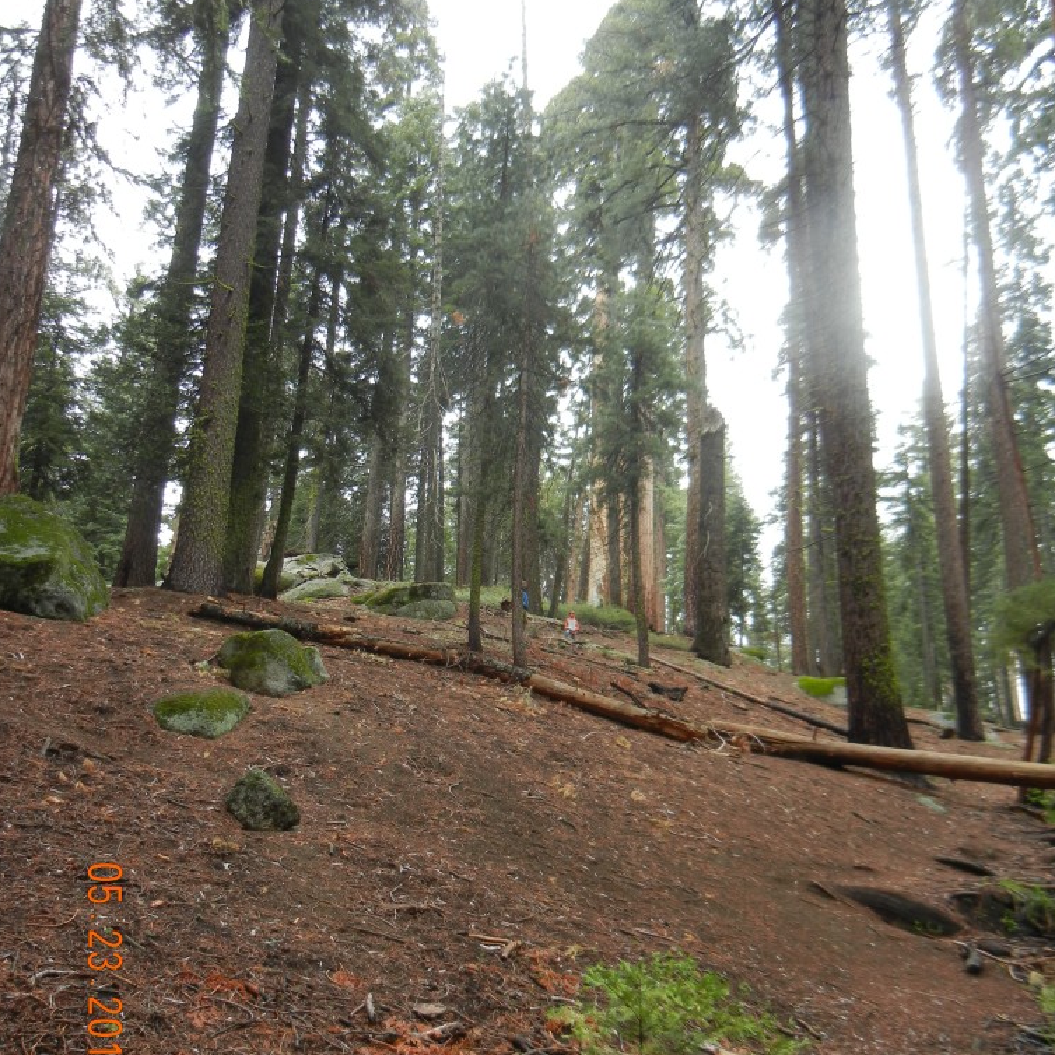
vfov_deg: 46.0
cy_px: 586
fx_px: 1241
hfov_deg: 46.0
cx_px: 530
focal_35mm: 36
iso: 160
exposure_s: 1/178
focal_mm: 5.4
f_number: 3.5
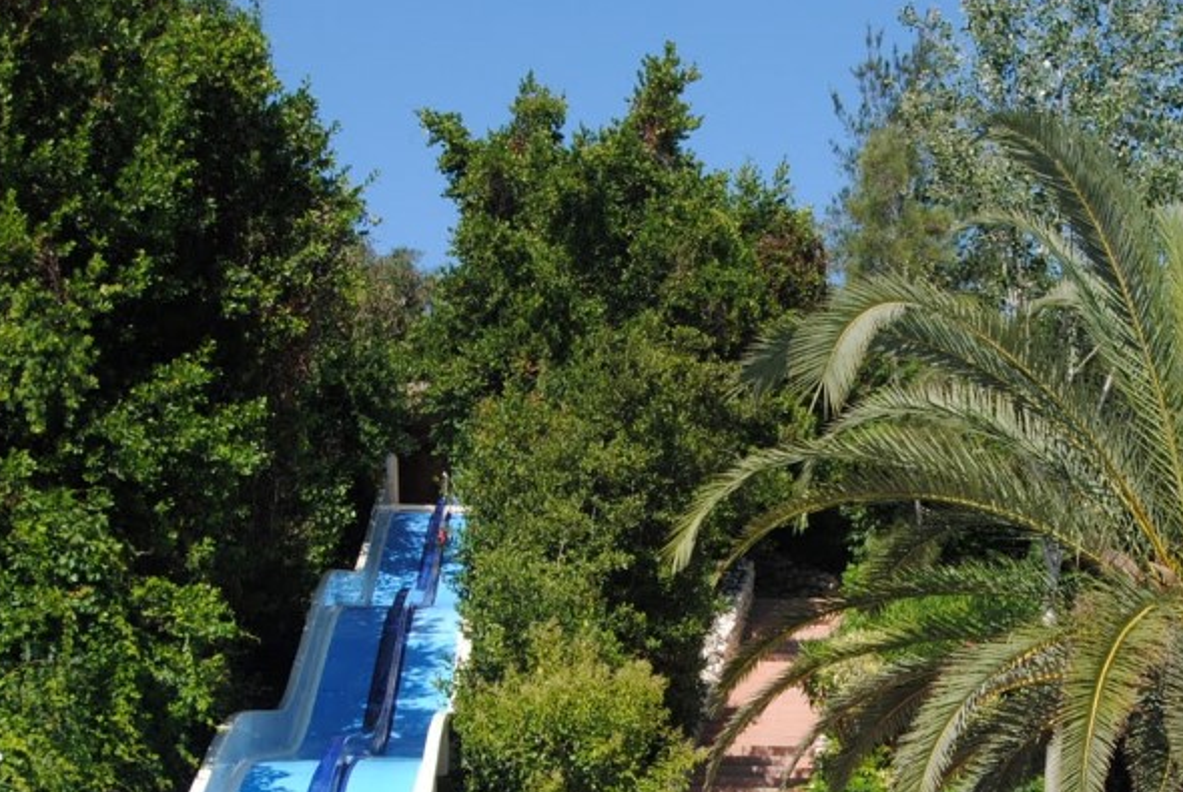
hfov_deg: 28.4
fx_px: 2303
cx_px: 865
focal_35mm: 70
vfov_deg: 19.2
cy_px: 674
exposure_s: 1/200
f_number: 7.1
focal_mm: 24
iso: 100
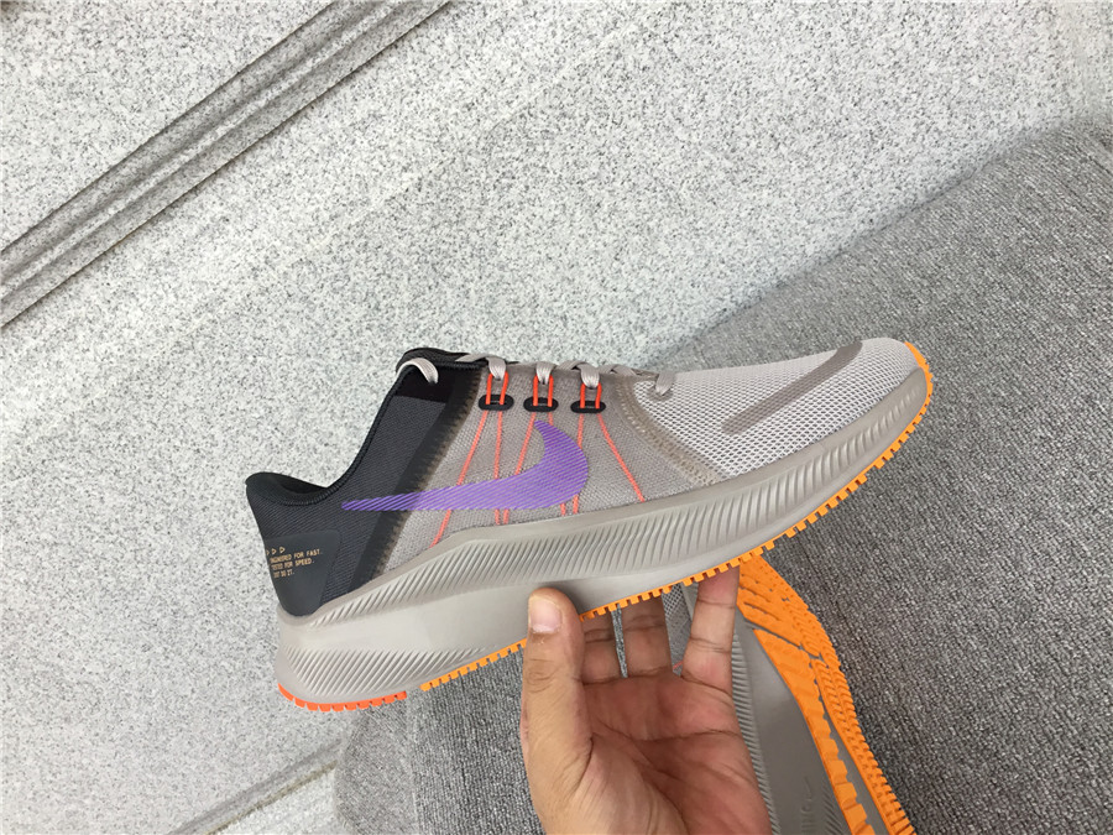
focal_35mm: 31
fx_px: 997
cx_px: 556
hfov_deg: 58.4
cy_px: 418
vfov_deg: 45.4
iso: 40
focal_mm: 3.3
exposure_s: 1/100
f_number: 2.4
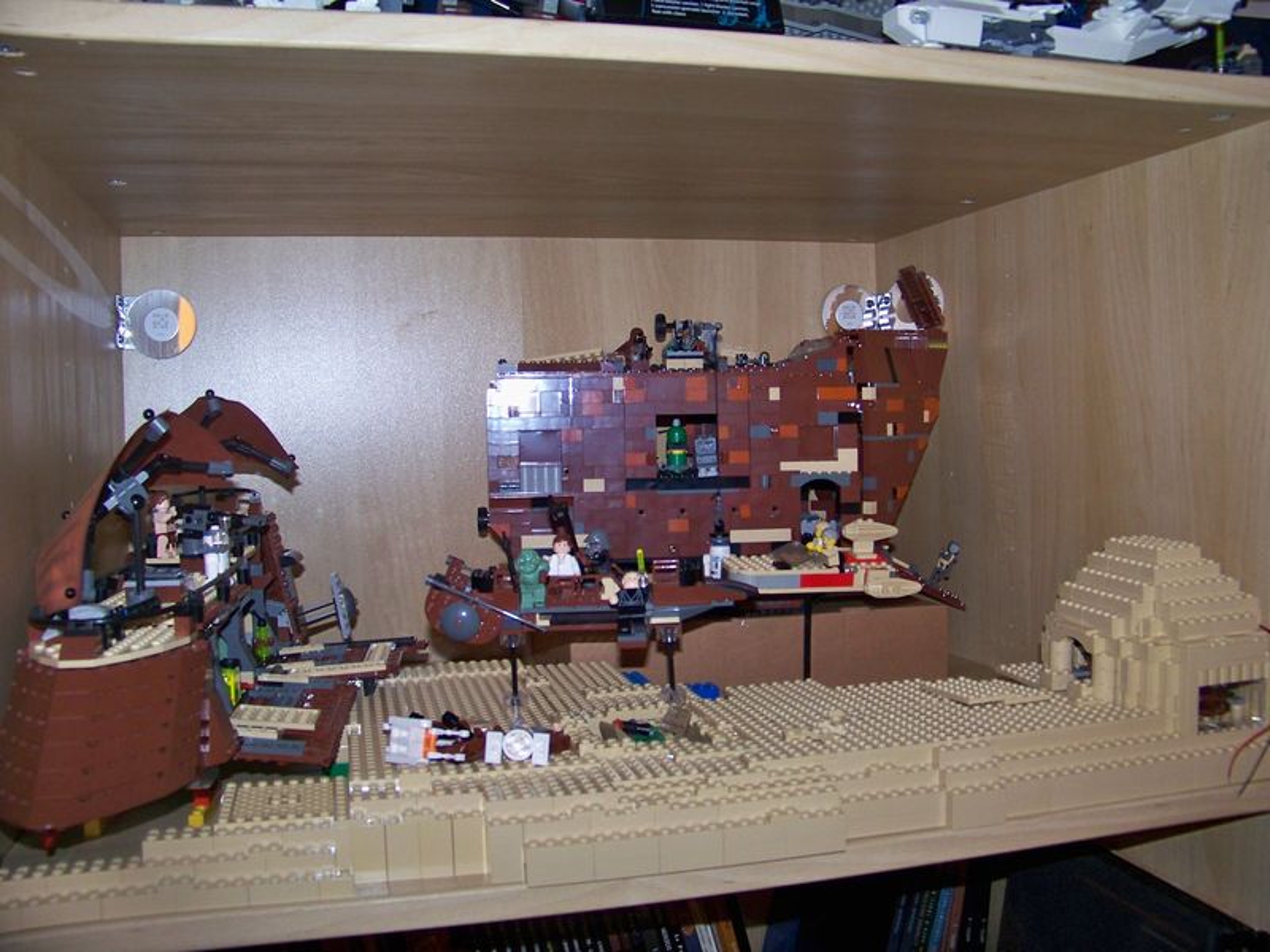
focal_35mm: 33
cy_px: 476
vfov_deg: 42.9
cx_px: 635
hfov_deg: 55.4
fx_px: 1211
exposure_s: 1/30
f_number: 2.8
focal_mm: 5.85
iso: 200
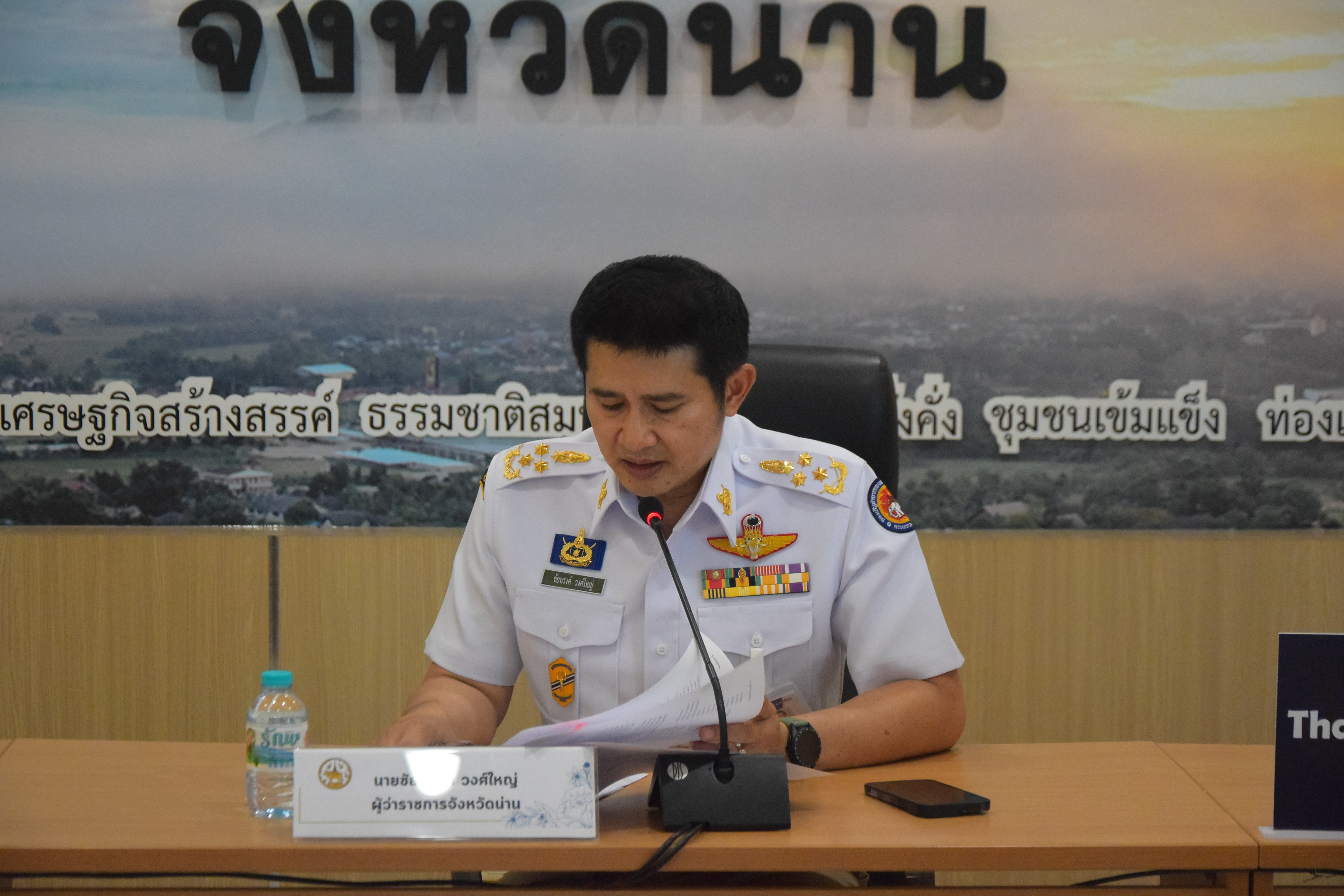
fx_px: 3473
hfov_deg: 21.9
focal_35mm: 93
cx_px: 672
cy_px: 448
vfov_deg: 14.7
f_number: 5.3
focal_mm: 62
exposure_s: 1/320
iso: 5000
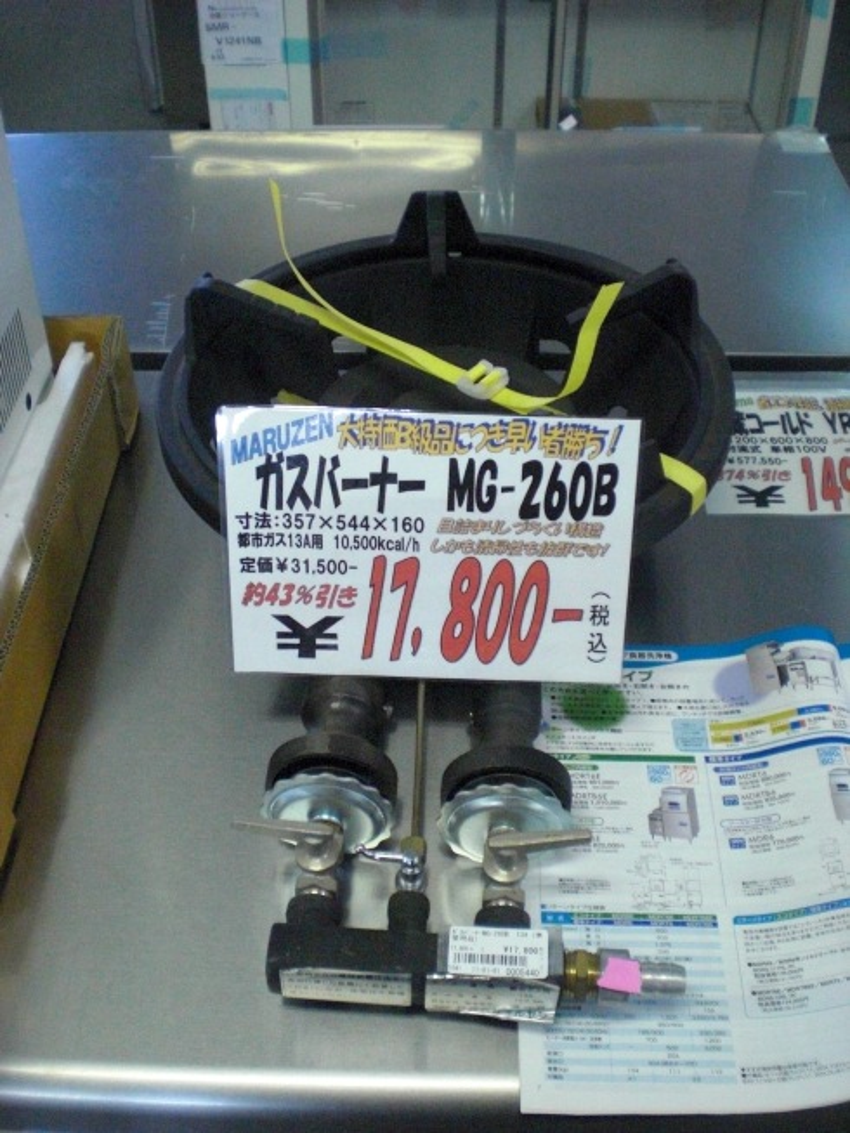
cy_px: 566
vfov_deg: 49.0
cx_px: 425
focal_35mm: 38
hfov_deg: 37.7
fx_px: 1244
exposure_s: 1/100
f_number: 3.1
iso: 800
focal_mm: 6.3
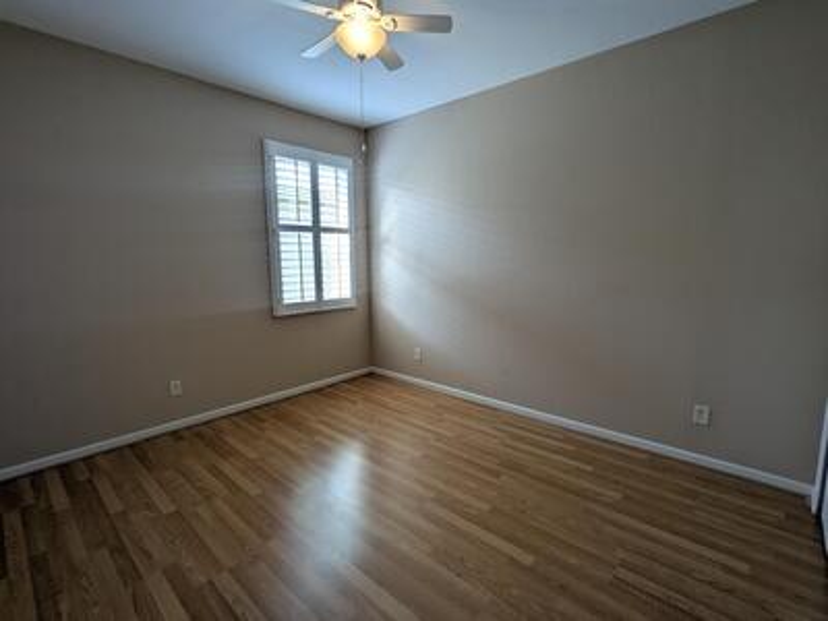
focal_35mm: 16
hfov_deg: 94.5
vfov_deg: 78.1
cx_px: 414
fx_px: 383
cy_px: 310
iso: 78
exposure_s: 1/120
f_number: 2.2
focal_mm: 2.35
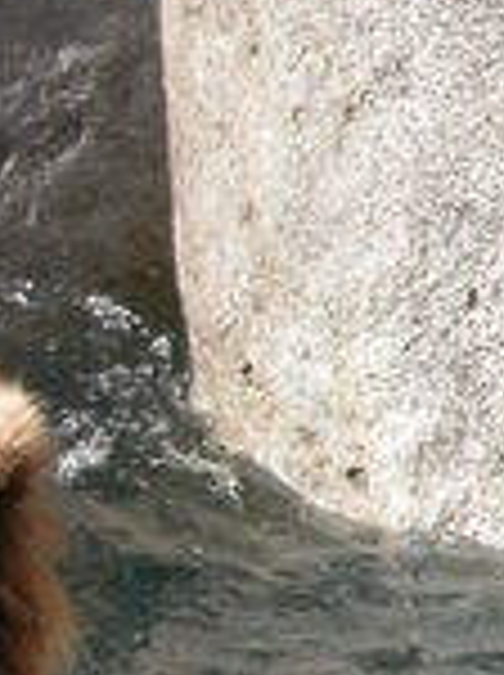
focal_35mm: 1106
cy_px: 490
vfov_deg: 1.8
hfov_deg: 1.3
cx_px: -400
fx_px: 21532
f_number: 4.7
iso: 100
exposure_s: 1/194
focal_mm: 71.2
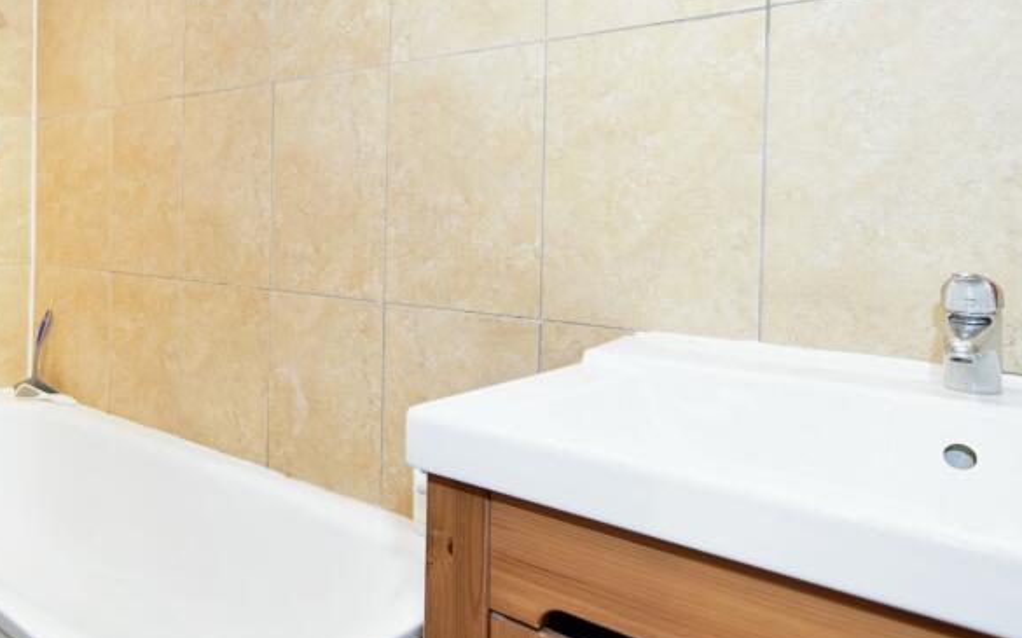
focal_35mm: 25
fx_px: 696
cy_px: 309
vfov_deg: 49.2
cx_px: 269
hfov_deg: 68.4
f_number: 2.8
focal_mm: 14
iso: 400
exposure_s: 1/30
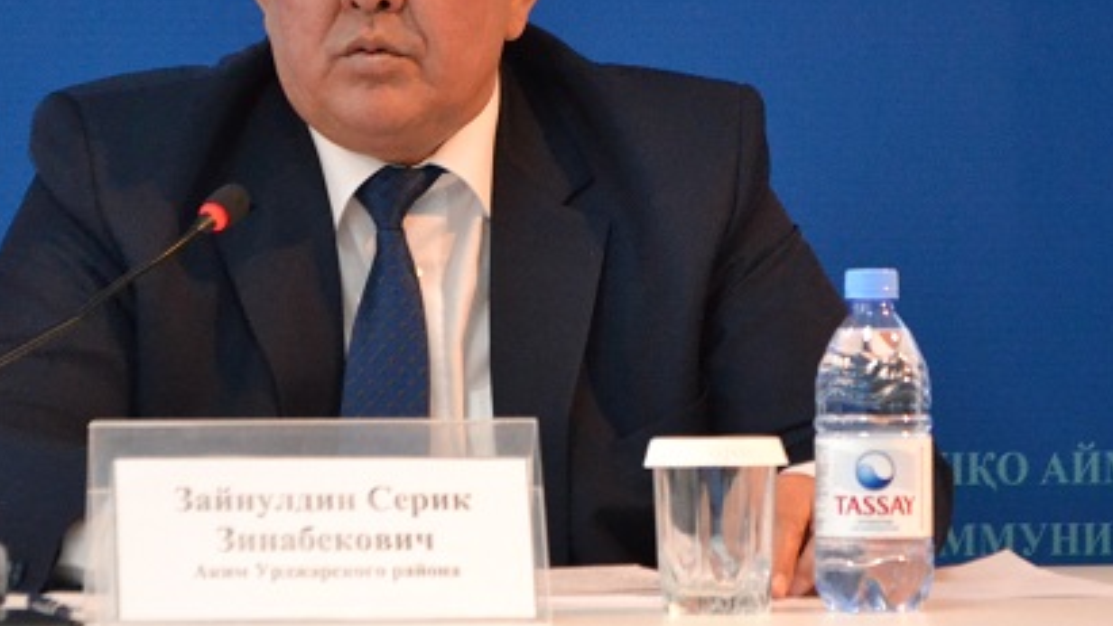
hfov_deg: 12.8
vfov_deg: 7.2
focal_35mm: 168
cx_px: 555
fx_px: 4958
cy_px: 218
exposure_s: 1/50
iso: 3200
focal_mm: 55
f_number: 5.6
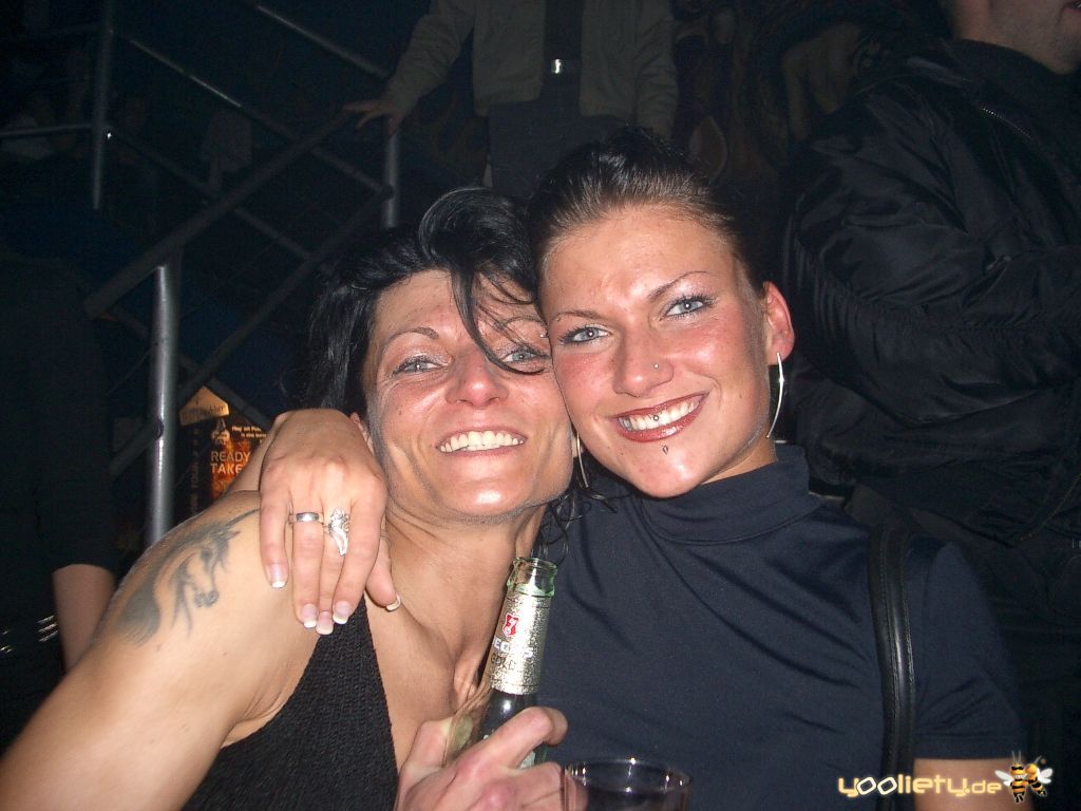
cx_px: 540
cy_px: 406
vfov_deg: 40.7
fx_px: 1093
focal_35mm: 35
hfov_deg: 52.6
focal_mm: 5.8
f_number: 2.6
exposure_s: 1/40
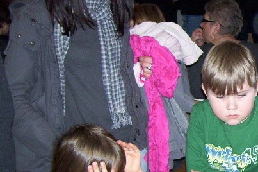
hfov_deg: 20.0
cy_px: 62
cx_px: 322
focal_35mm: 95
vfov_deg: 14.4
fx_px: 680
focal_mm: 6
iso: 200
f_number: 2.7
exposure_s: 1/60
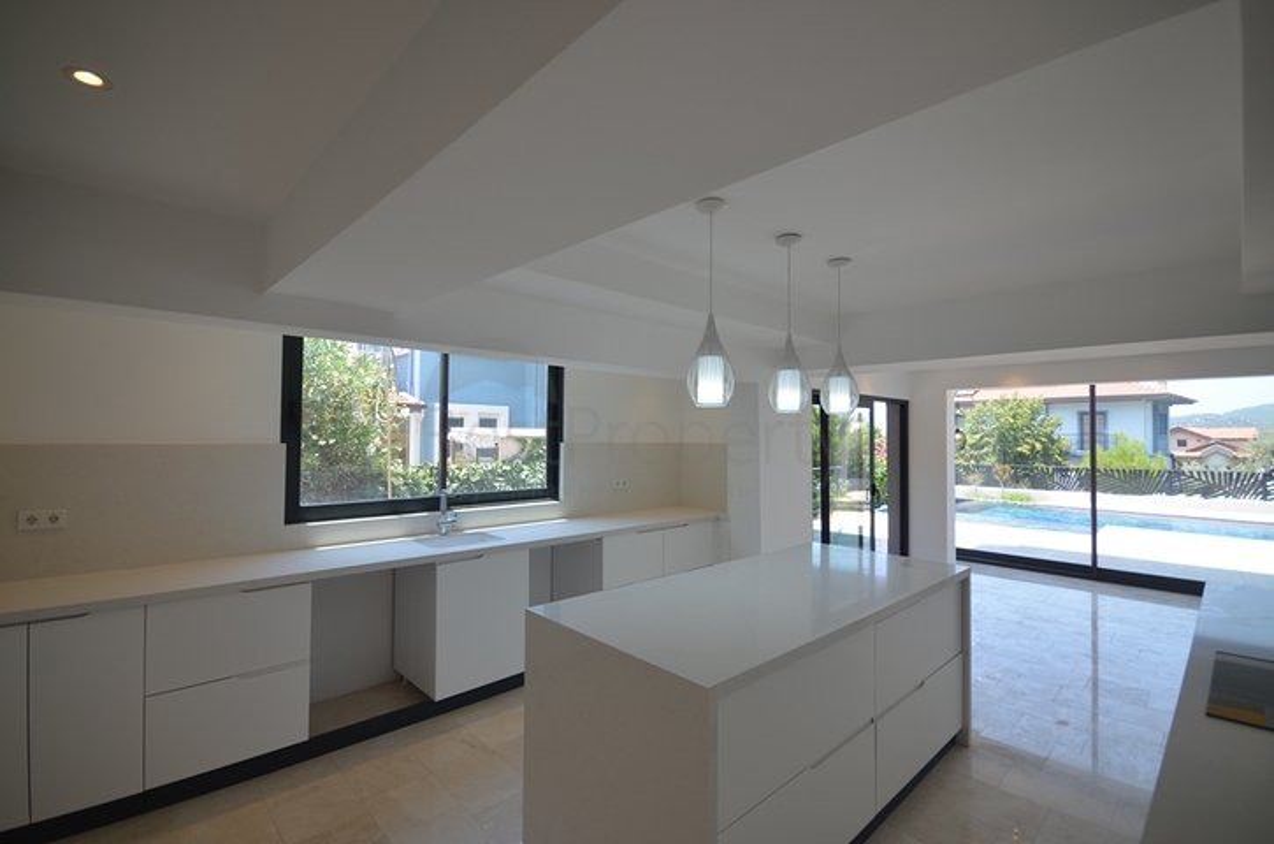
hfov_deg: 100.5
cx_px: 637
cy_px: 422
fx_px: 530
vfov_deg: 77.1
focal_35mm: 15
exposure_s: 1/80
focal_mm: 10
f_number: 6.3
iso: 100
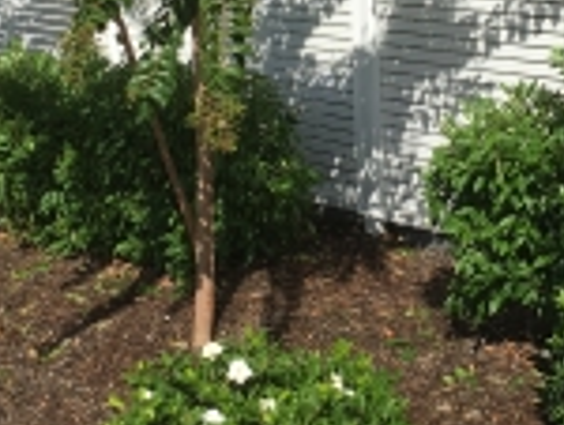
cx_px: 414
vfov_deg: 16.8
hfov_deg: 22.3
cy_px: 34
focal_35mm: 87
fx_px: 1420
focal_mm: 4.15
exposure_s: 1/2198
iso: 25
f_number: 2.2
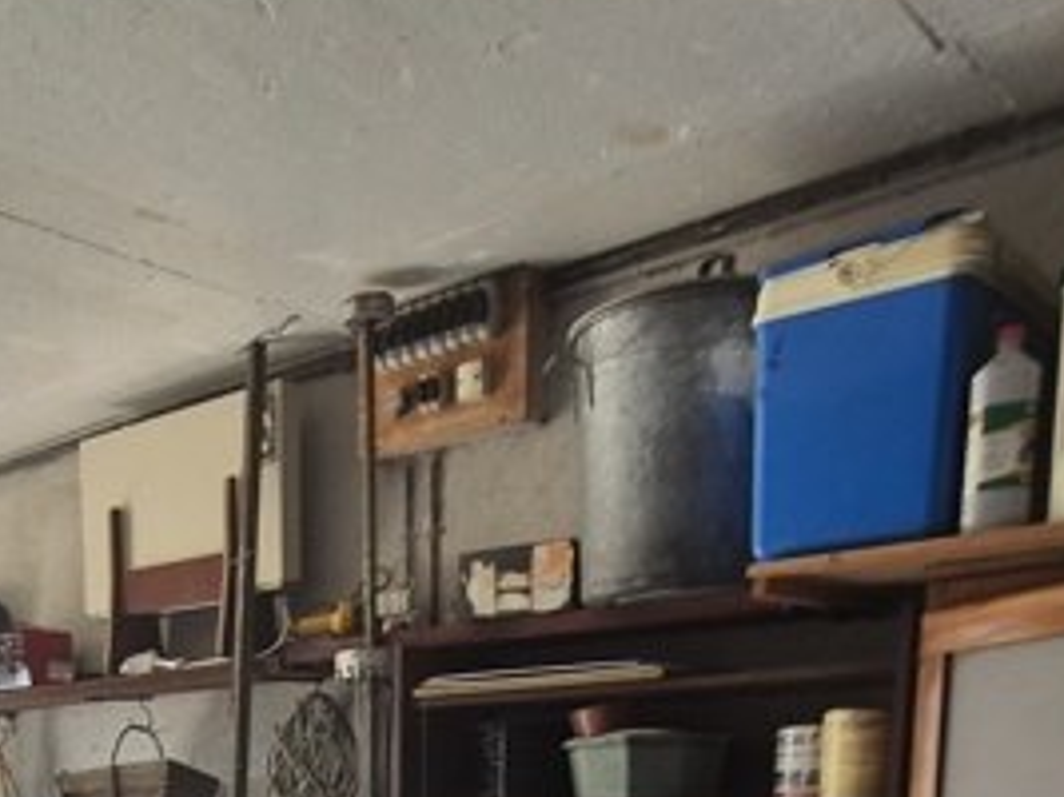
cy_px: 1072
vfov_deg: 28.9
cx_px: 159
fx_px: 1198
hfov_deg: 44.6
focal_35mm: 39
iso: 64
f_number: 2.2
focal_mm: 2.2
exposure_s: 1/50
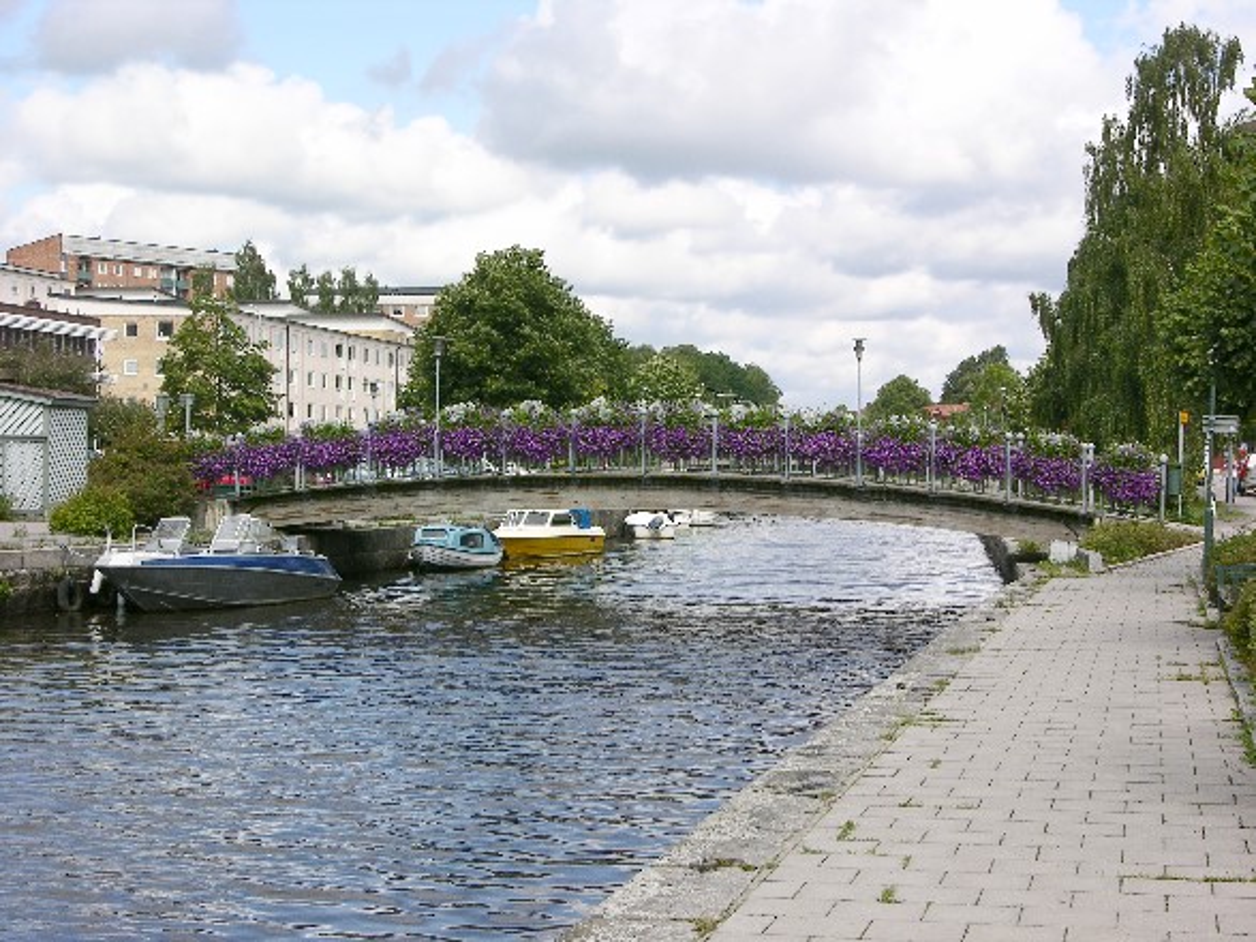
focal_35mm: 66
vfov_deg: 22.2
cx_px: 628
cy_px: 471
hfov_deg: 29.4
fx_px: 2394
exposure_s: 1/130
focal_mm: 16.8
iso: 50
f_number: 7.3
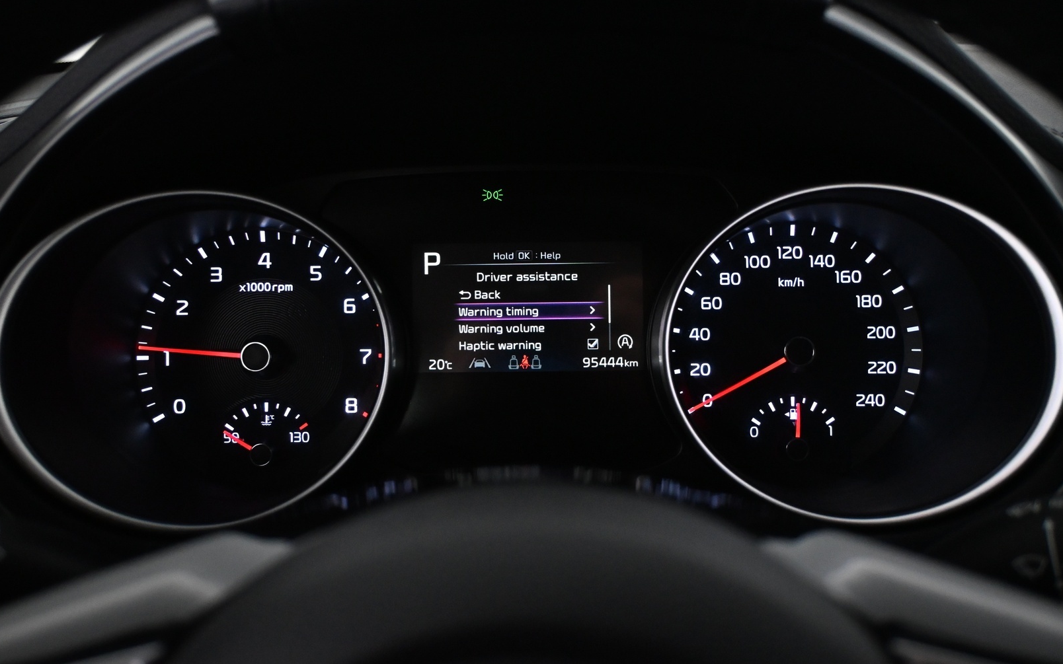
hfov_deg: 50.9
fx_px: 1116
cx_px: 528
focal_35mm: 39
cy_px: 317
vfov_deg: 33.2
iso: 4000
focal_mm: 25
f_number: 4.2
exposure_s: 1/80
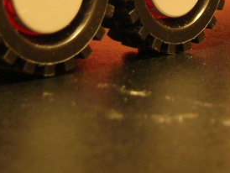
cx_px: 125
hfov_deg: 15.5
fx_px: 845
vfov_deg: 11.1
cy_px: -102
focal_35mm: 127
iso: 100
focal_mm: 5.7
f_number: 2.9
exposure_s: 1
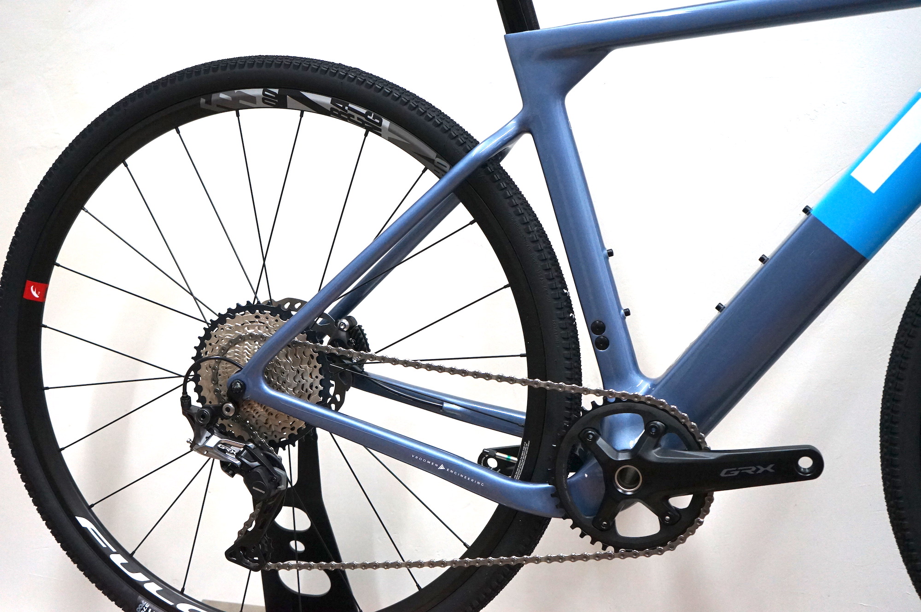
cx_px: 460
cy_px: 306
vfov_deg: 31.1
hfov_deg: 45.5
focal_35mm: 43
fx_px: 1099
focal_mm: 43
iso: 2500
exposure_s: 1/160
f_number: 4.5
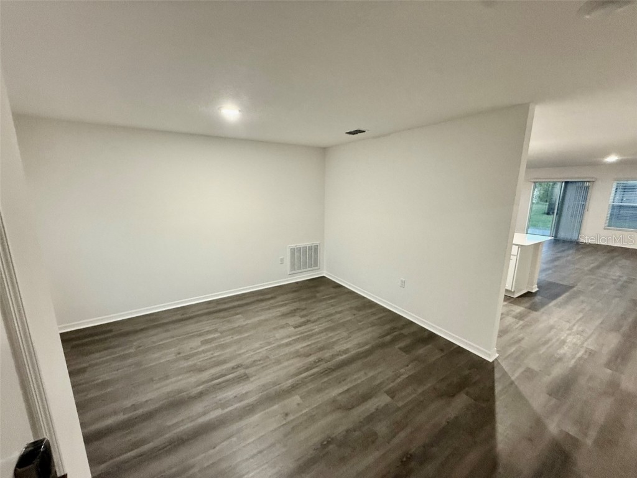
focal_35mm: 14
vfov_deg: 85.7
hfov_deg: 102.1
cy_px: 239
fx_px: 258
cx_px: 318
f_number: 2.2
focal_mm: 2.22
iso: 400
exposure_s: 1/60
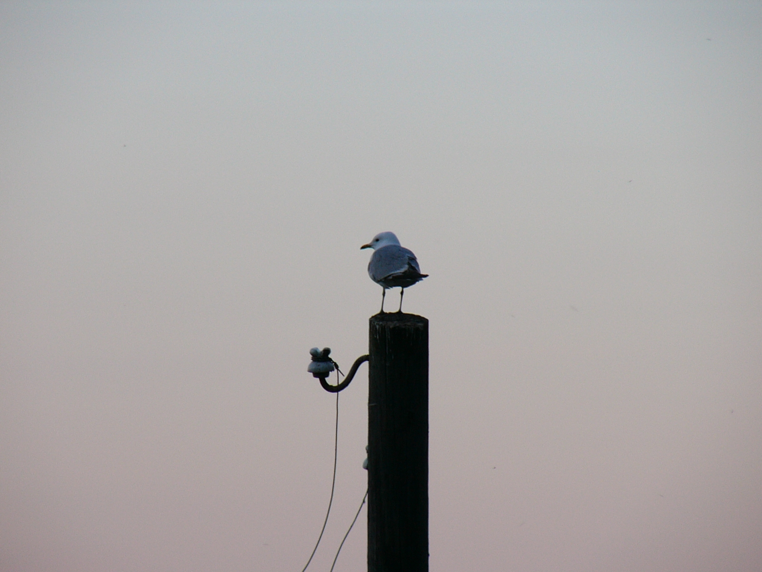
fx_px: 9245
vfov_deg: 3.5
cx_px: 381
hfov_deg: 4.7
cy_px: 286
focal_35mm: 420
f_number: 4
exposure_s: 1/160
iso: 50
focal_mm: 55.2
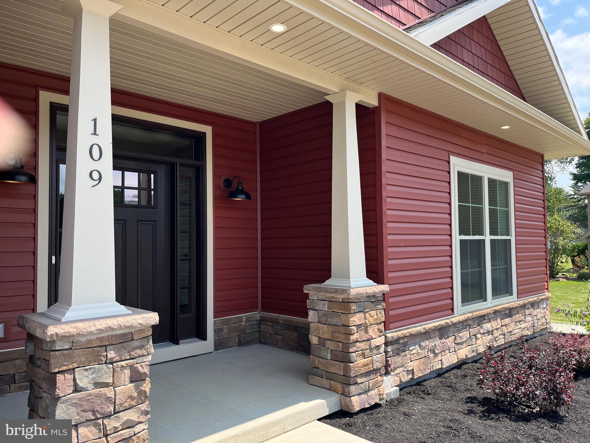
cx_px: 295
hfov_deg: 67.3
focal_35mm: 26
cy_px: 222
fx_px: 443
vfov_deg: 53.1
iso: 50
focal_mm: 5.1
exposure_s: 1/975
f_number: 1.6
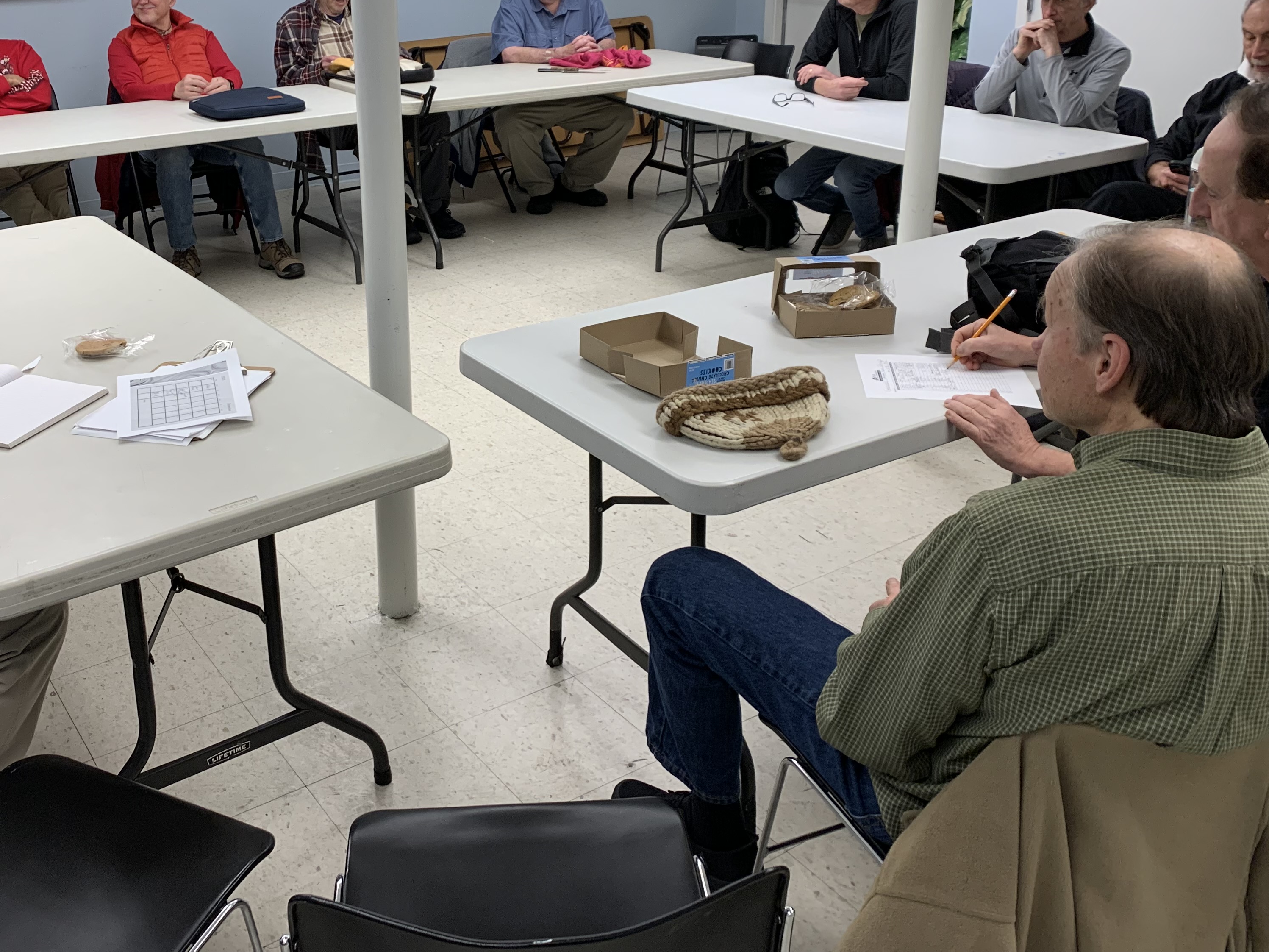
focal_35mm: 35
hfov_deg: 52.0
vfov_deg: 40.2
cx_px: 468
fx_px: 1283
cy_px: 312
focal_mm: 4.25
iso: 80
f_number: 1.8
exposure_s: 1/120
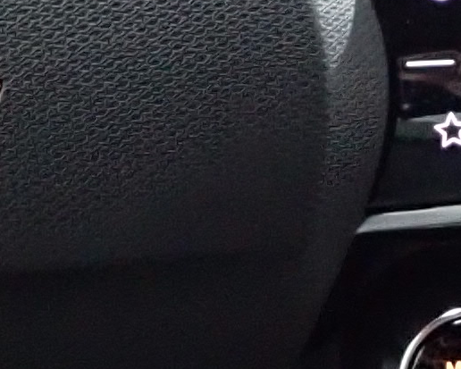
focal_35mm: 189
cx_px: 427
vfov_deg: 8.2
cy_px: 119
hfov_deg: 10.2
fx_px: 2579
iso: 800
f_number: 2
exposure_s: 1/25
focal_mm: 4.5
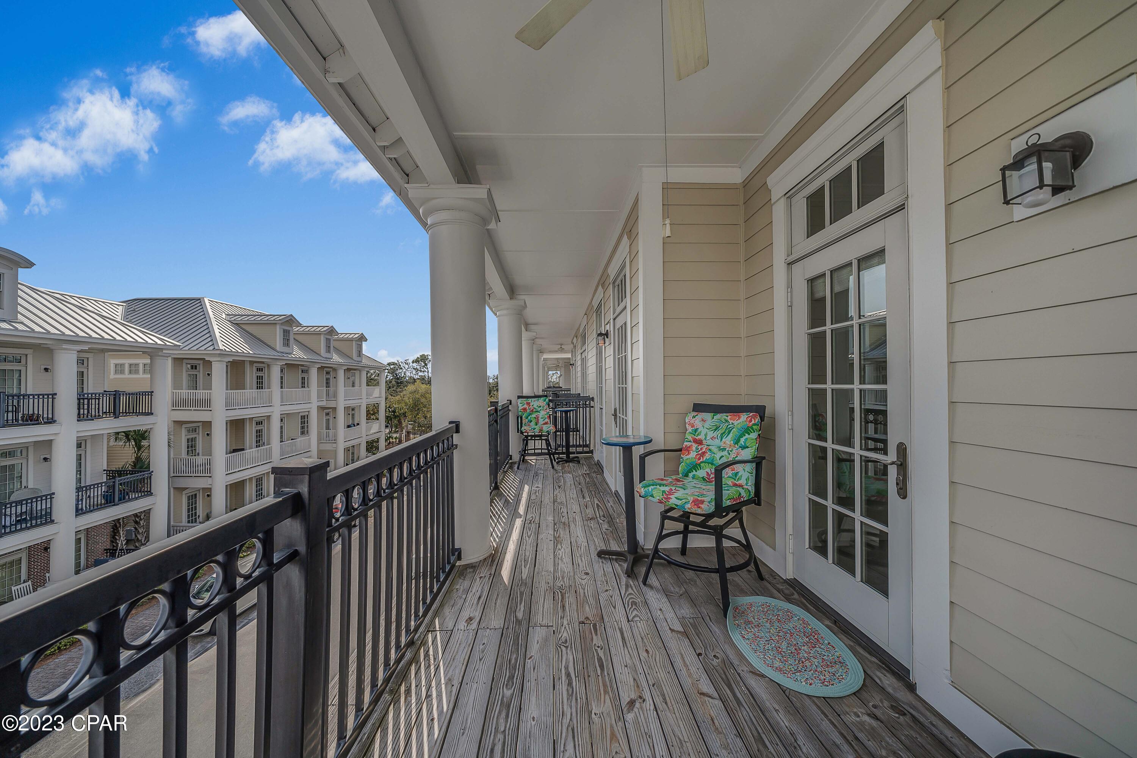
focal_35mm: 12
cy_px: 379
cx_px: 568
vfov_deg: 90.0
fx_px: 379
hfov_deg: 112.6
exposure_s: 1/1250
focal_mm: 12
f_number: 5.6
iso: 100
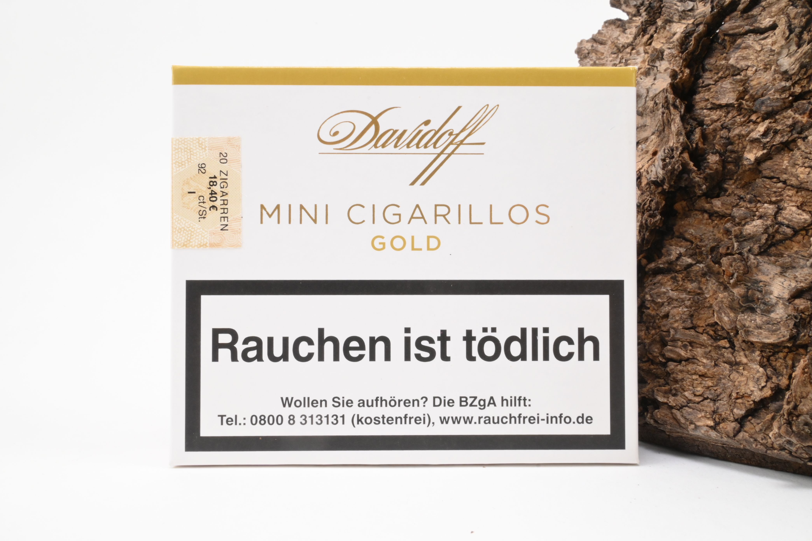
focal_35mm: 32
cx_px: 406
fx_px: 727
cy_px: 270
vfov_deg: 40.8
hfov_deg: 58.3
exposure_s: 1/15
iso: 640
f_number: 22
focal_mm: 21.5
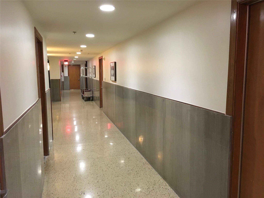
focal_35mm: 29
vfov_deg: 48.2
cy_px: 99
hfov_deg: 61.7
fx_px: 221
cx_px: 132
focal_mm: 4.15
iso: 200
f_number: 2.2
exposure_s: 1/17
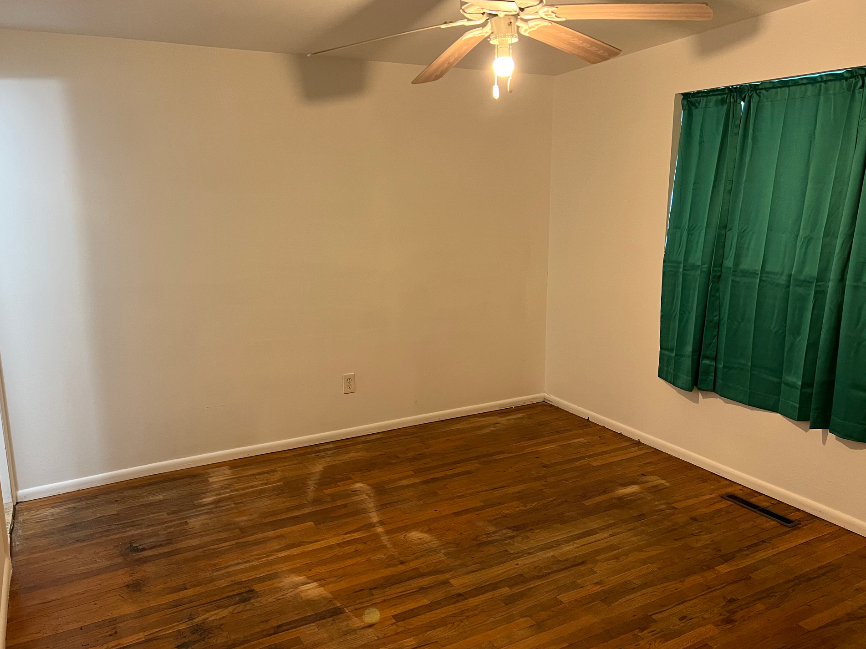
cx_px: 439
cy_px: 340
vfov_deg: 49.7
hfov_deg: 63.4
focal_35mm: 28
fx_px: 700
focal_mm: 5.7
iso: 250
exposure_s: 1/60
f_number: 1.5
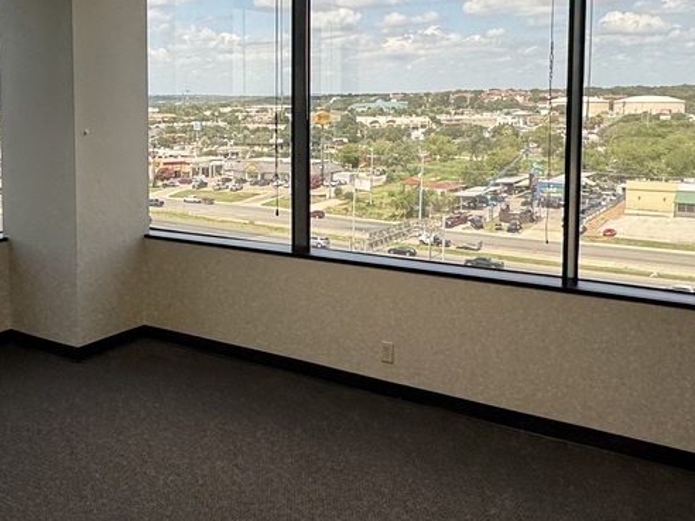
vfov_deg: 34.8
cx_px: 164
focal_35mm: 41
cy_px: 167
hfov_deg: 44.1
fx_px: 823
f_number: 2.2
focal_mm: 2.22
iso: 40
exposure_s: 1/120
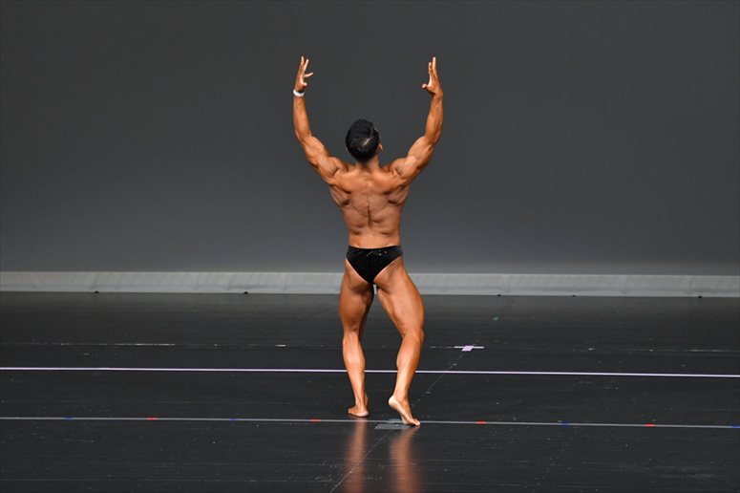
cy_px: 246
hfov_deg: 7.6
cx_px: 370
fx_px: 5547
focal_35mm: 270
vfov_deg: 5.1
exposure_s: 1/400
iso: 4000
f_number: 5.6
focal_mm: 180
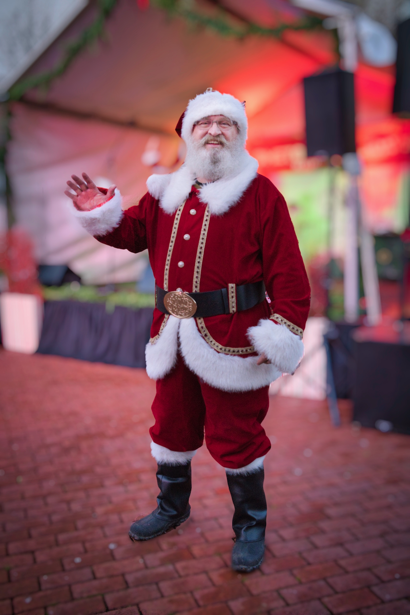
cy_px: 308
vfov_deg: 55.1
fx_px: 589
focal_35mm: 34
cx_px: 205
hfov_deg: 38.4
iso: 5000
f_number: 6.3
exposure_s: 1/160
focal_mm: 34.5
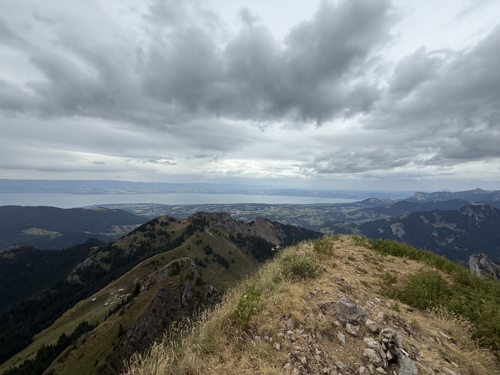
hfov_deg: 102.1
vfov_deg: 85.7
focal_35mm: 14
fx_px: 202
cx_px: 250
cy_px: 188
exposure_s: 1/2092
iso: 50
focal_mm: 2.22
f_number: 2.2
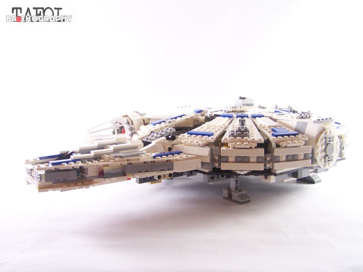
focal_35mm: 38
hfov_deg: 49.0
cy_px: 136
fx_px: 398
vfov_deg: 37.7
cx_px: 182
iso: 200
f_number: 3.2
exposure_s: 1/20
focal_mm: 6.3
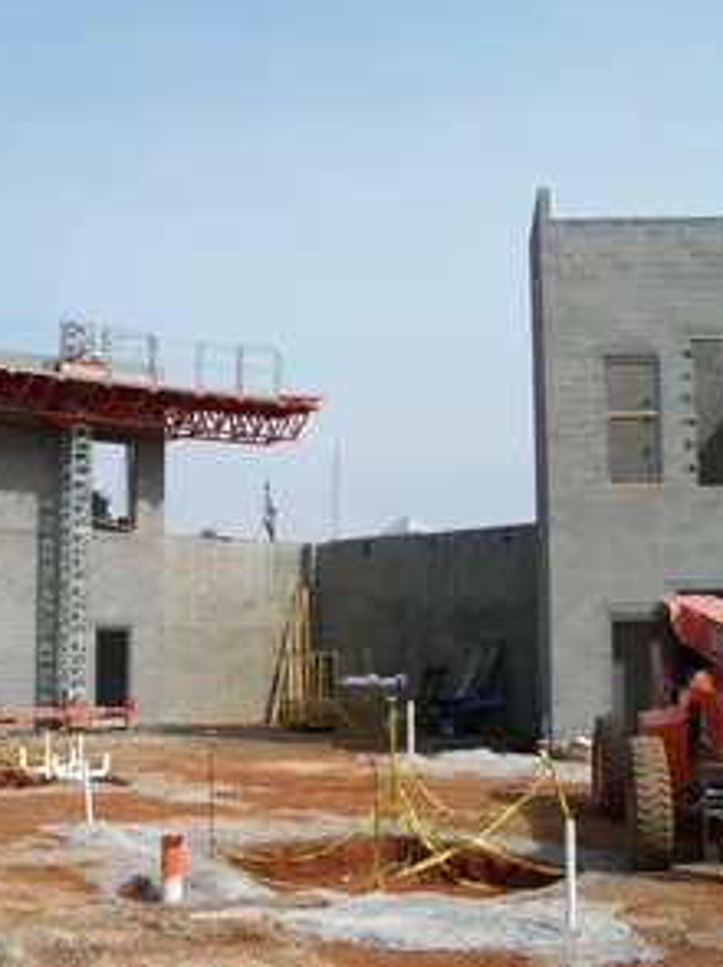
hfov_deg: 29.6
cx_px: 322
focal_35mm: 49
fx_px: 1367
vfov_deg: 38.9
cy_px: 484
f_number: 5
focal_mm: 7.54
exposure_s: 1/400
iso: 64
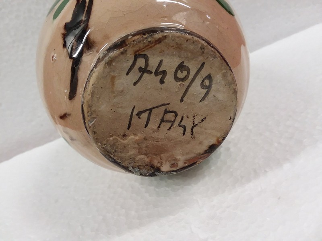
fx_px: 270
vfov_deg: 48.2
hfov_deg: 61.7
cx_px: 161
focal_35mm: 29
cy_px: 120
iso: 100
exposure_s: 1/30
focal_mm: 2.47
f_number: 1.9
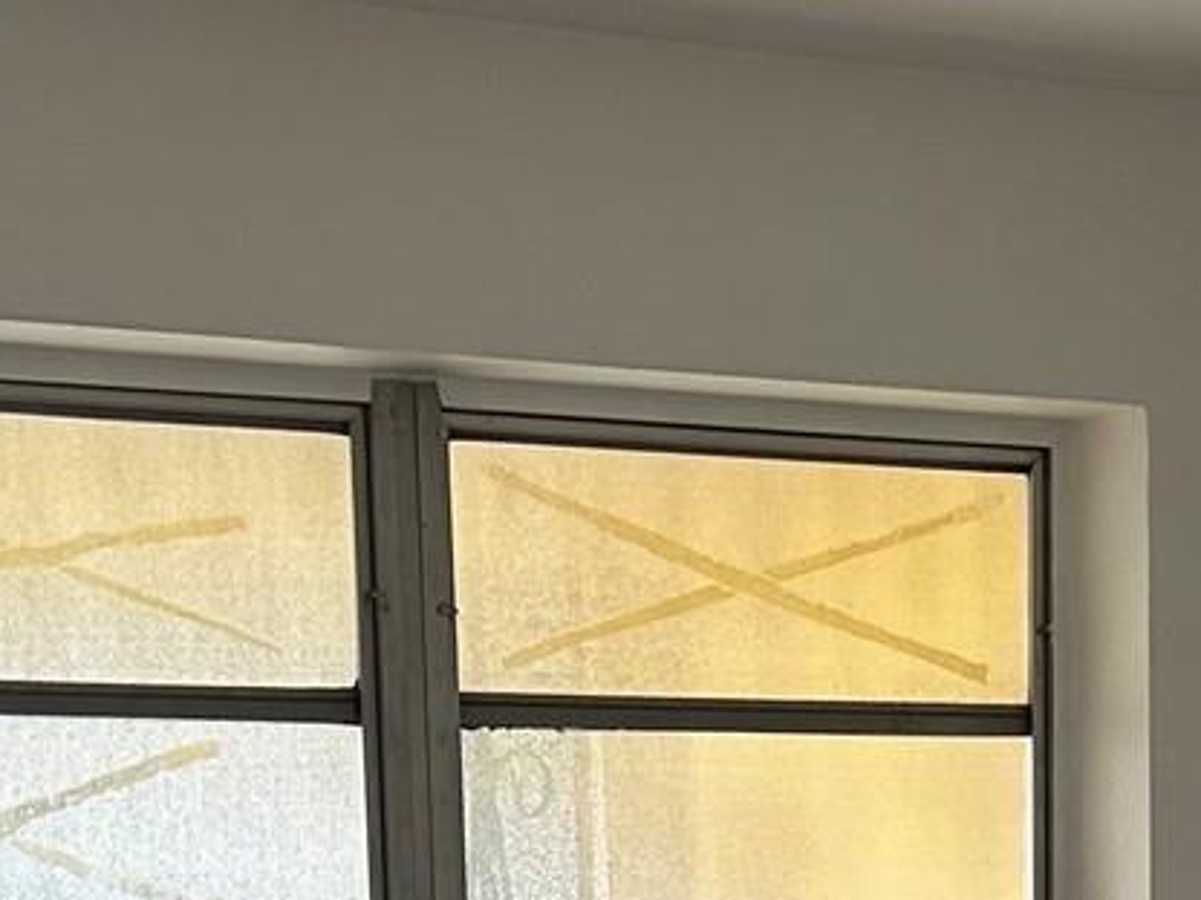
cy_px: 1889
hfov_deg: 15.4
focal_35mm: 128
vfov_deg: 10.5
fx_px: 4441
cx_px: 667
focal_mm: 5.7
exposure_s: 1/292
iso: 40
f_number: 1.5
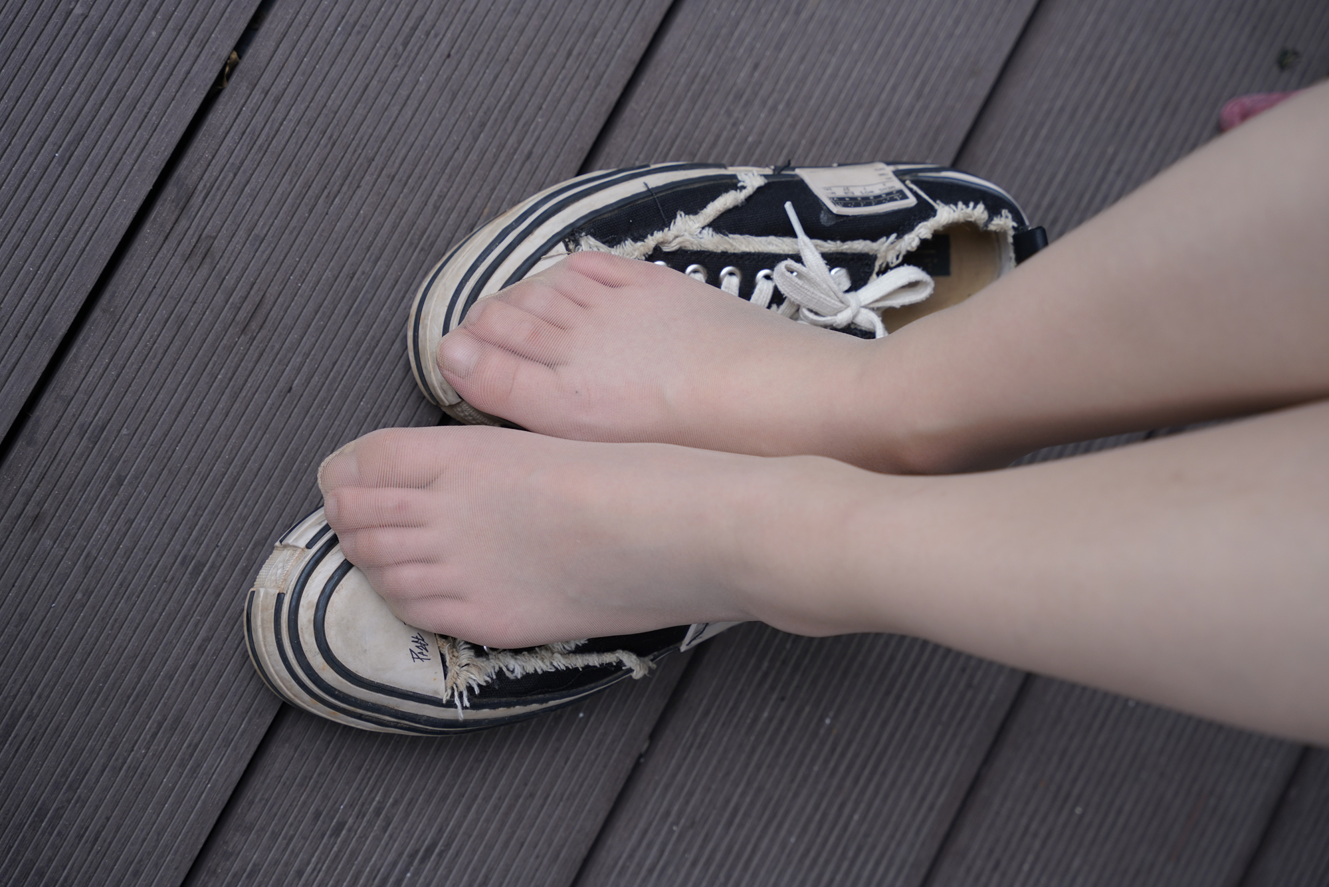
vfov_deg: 19.5
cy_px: 444
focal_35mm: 70
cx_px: 664
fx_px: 2584
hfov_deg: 28.8
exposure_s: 1/400
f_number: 4
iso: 320
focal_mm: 70
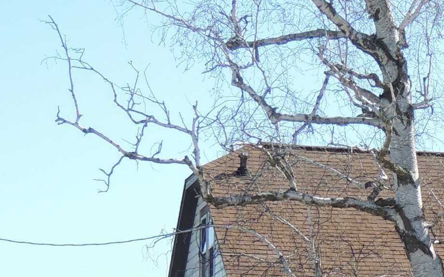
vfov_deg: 6.1
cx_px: 612
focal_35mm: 213
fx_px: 2577
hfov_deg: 9.6
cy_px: 339
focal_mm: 10.7
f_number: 3.7
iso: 100
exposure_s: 1/500
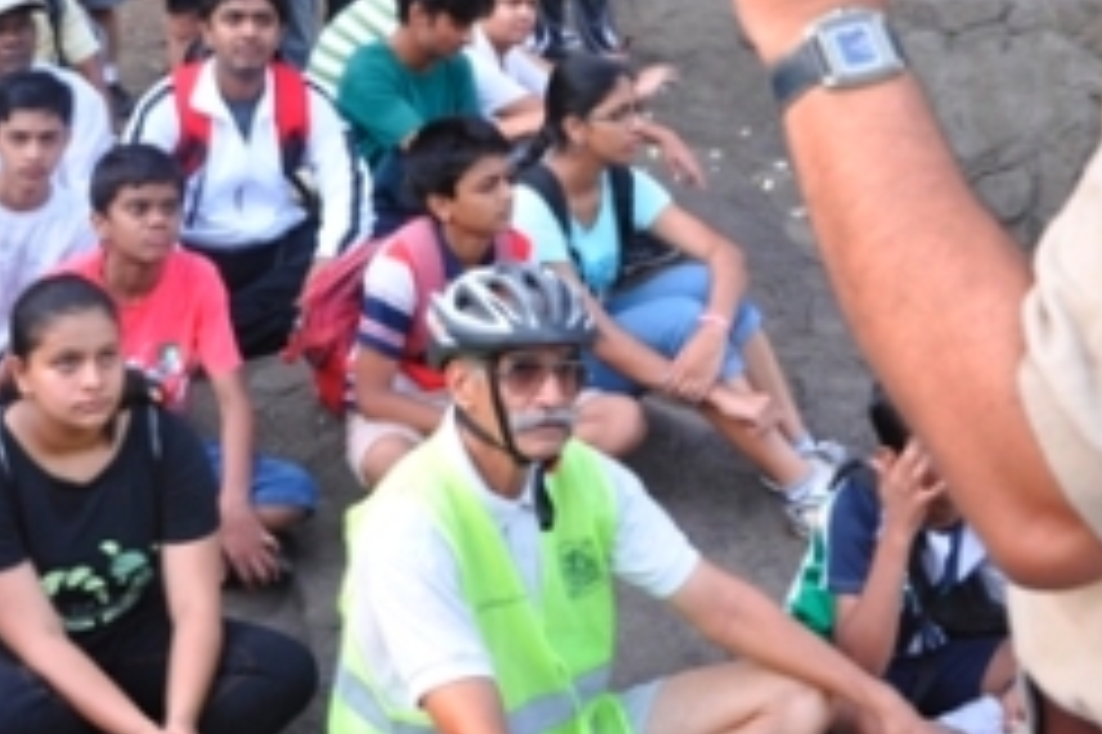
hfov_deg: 36.3
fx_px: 1682
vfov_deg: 23.6
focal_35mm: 55
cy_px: 18
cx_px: 544
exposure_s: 1/100
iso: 200
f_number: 5
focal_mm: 18
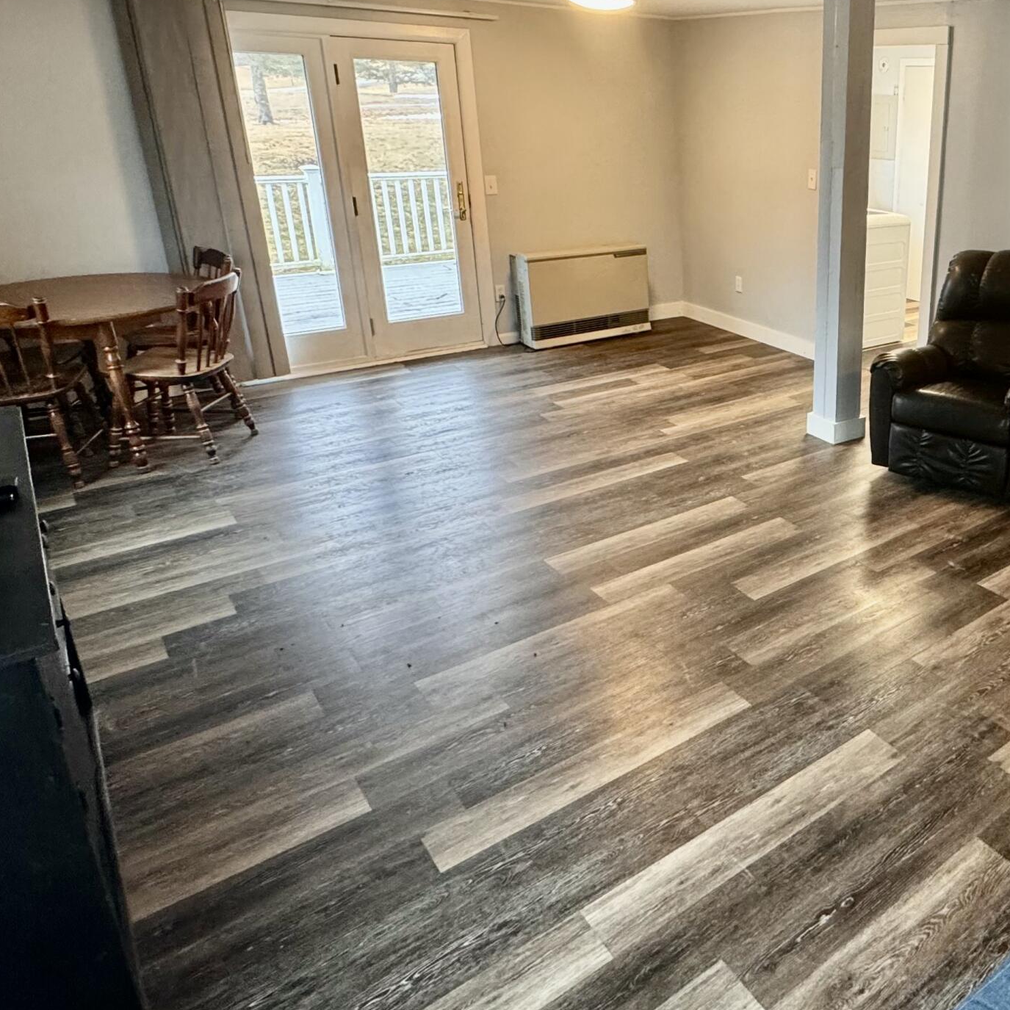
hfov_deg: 54.2
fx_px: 891
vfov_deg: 58.6
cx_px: 838
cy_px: 405
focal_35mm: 27
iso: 320
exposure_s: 1/60
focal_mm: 2.22
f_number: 2.2
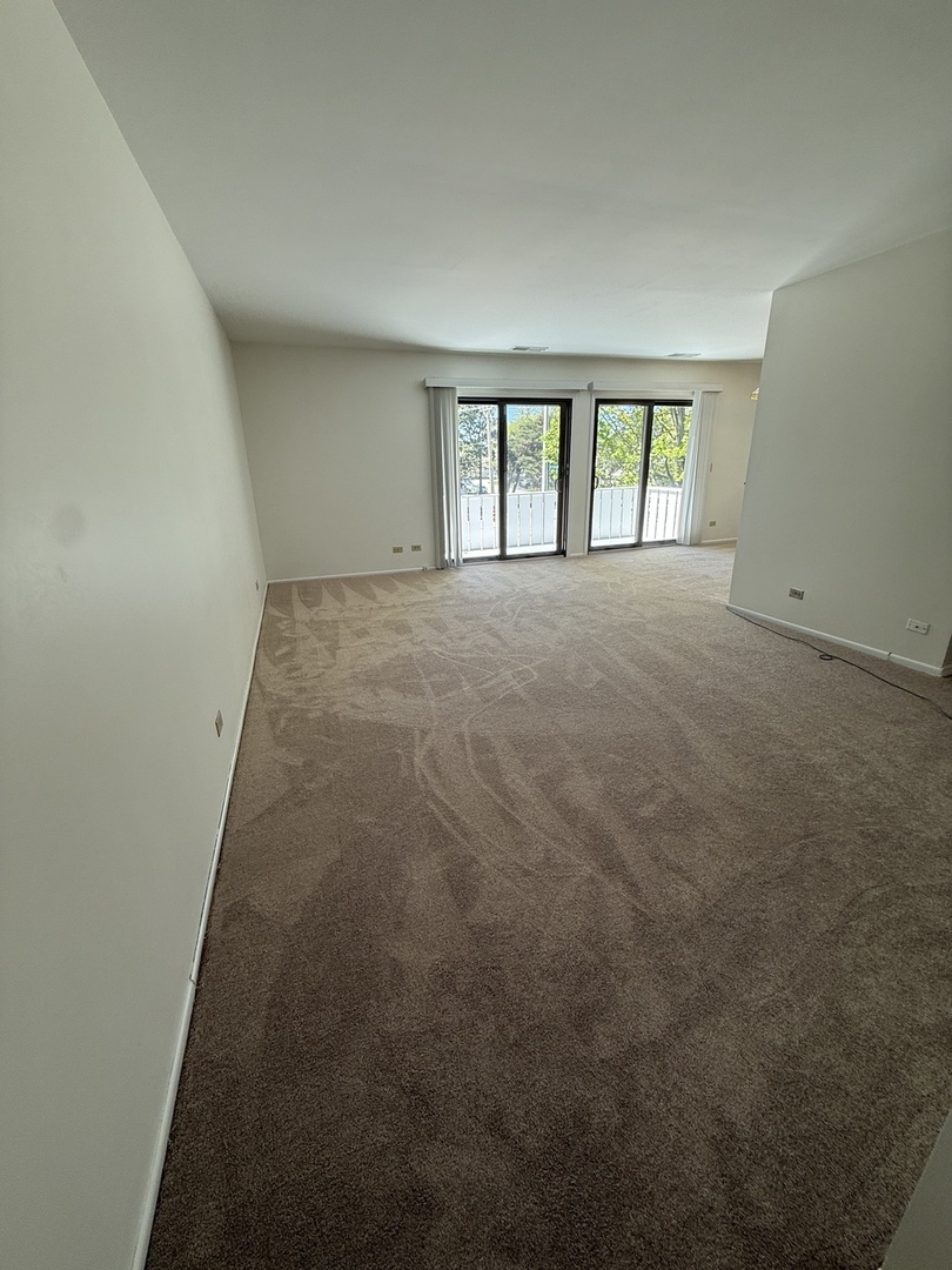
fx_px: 513
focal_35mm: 14
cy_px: 635
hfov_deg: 85.7
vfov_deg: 102.1
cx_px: 476
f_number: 2.2
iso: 64
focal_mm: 2.22
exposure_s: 1/146
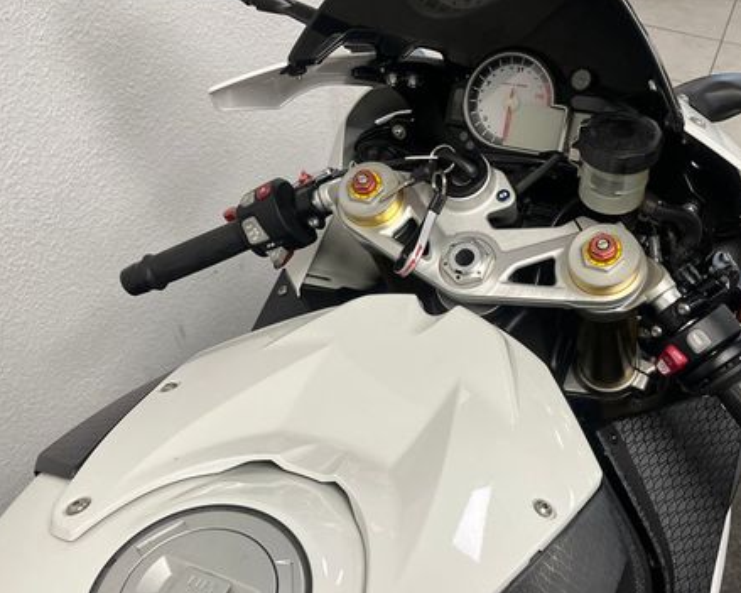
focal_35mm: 37
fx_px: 811
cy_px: 363
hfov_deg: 49.0
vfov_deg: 39.9
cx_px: 415
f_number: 1.6
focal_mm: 5.1
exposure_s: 1/100
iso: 100
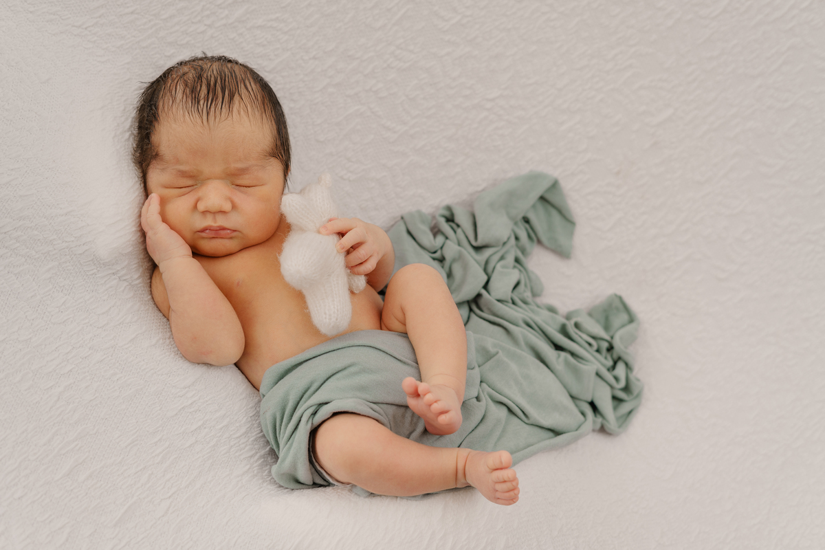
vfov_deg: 27.0
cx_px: 412
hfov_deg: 39.6
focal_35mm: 50
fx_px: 1146
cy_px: 275
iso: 320
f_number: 3.5
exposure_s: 1/200
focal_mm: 50
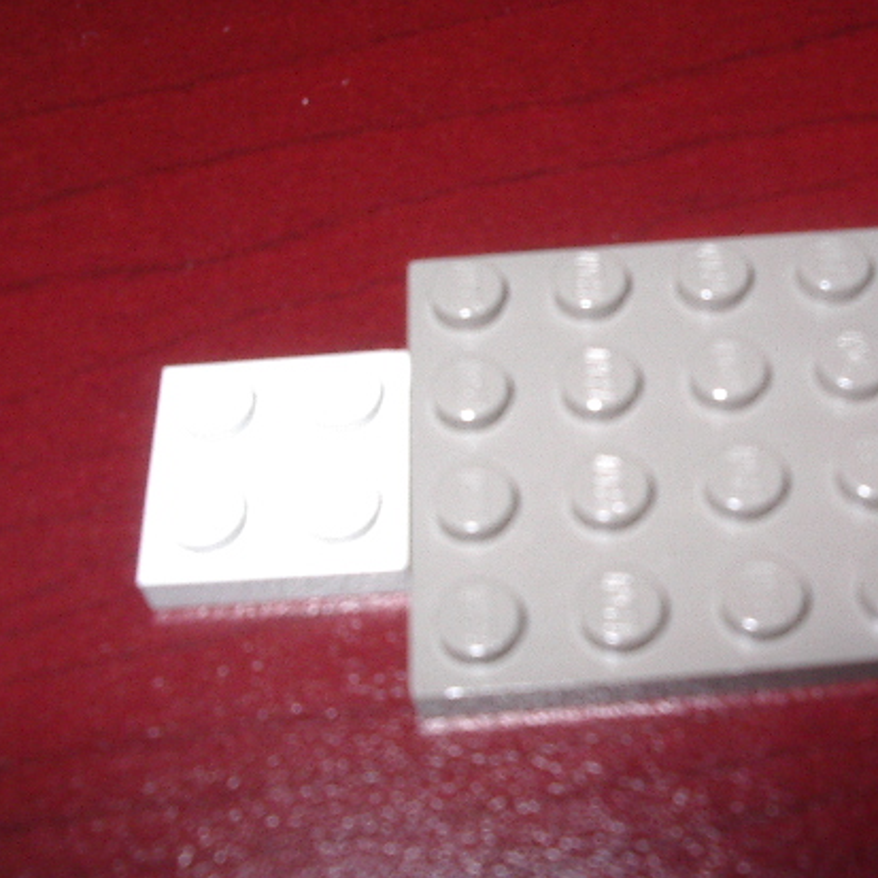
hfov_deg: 32.2
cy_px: 389
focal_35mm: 52
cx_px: 655
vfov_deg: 32.8
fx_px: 1492
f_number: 4.8
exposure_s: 1/60
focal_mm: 5.8
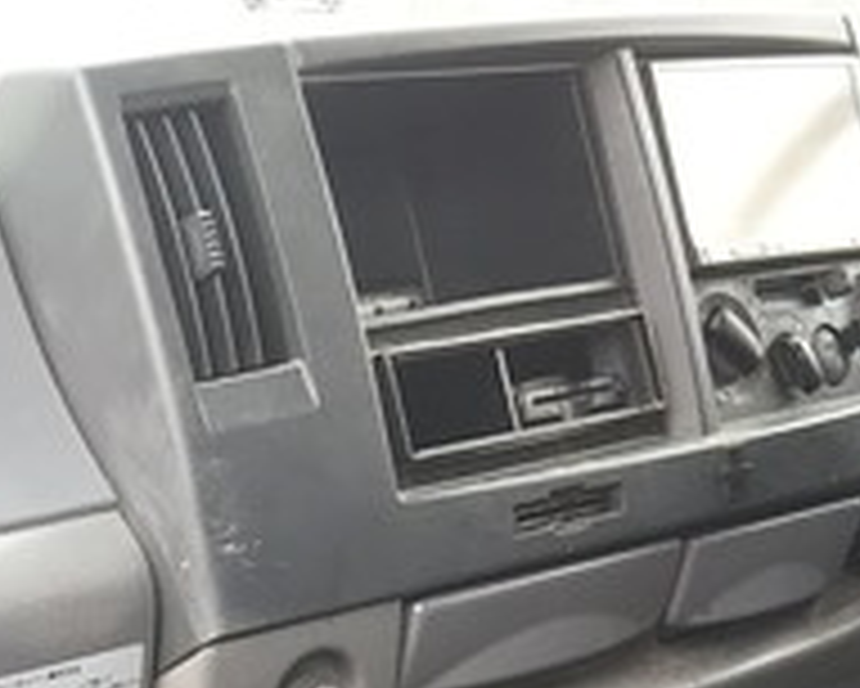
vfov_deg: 15.2
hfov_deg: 19.4
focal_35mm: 98
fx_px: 2496
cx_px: 225
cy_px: 814
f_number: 2.2
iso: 64
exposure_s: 1/60
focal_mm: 4
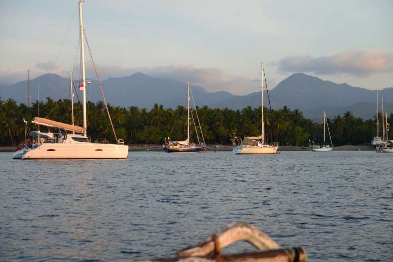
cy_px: 131
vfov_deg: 19.5
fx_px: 764
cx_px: 196
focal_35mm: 70
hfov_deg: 28.8
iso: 100
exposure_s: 1/250
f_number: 4
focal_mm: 70
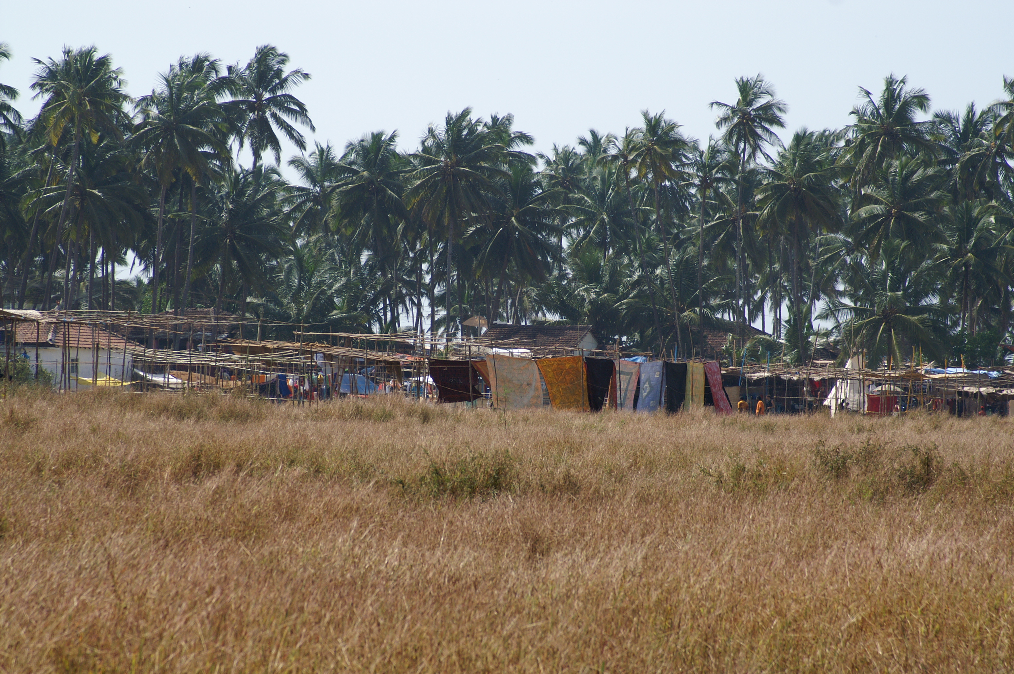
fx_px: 4432
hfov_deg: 13.1
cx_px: 507
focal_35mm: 158
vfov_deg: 8.7
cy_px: 337
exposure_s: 1/640
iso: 200
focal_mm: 105
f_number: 9
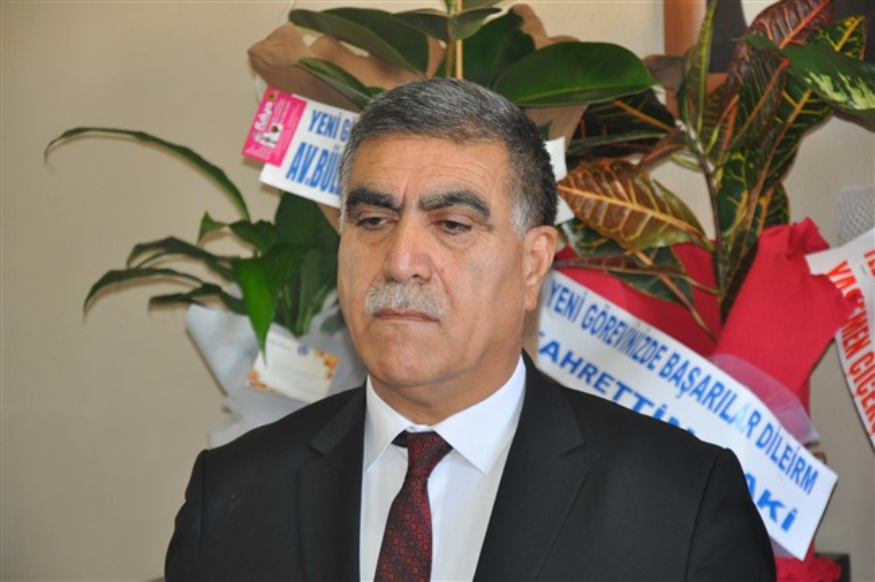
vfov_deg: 10.1
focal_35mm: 135
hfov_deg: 15.2
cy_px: 291
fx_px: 3278
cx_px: 438
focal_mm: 90
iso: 1250
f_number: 5.6
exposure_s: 1/60
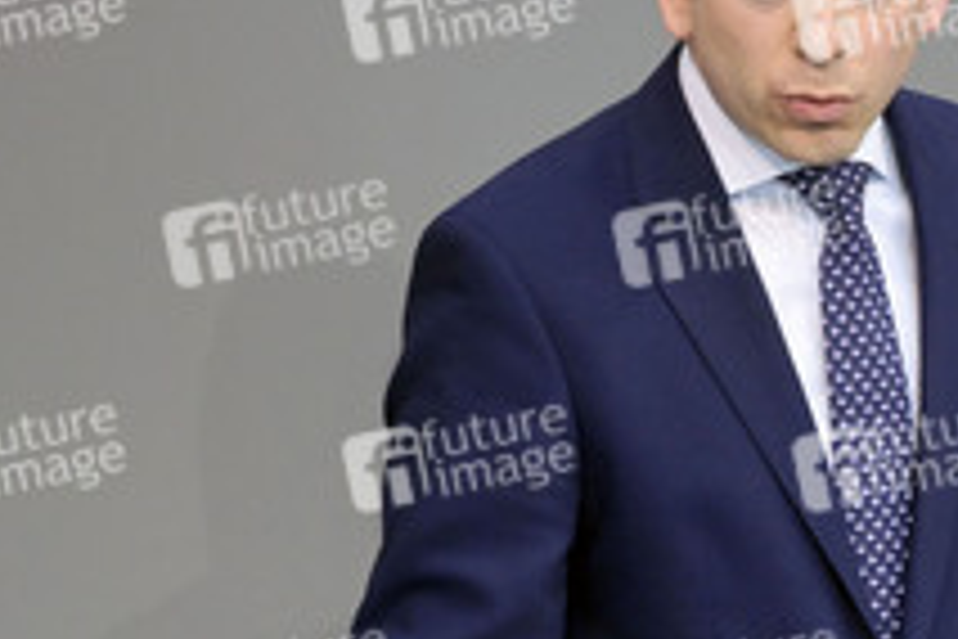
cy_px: 346
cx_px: 789
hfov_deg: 2.2
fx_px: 24800
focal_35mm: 932
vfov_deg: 1.5
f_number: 5.6
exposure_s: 1/400
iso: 8000
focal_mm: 440
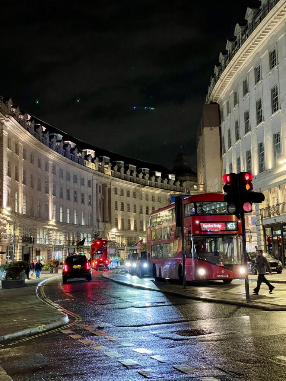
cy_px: 190
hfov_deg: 28.0
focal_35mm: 52
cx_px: 143
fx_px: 573
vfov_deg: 36.8
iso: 640
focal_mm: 6
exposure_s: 1/33
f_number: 2
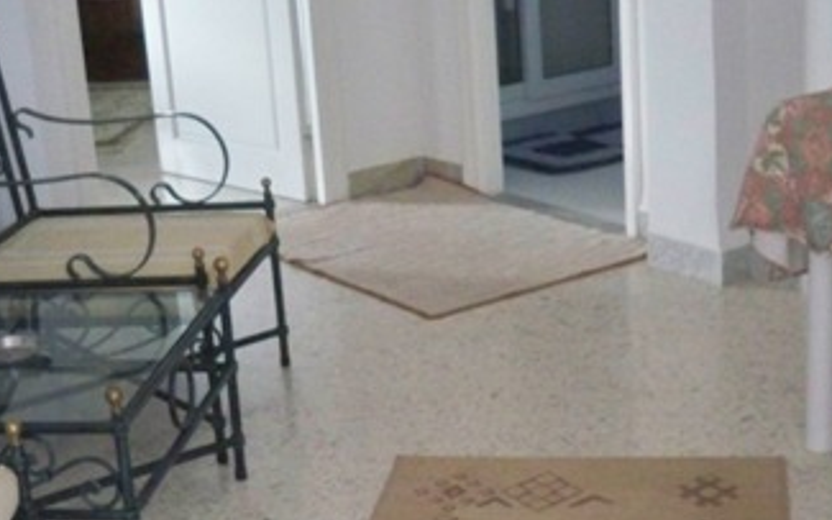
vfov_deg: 17.8
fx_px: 1655
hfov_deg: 28.2
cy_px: 325
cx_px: 417
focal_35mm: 73
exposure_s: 1/60
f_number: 3.1
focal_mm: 6.3
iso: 800
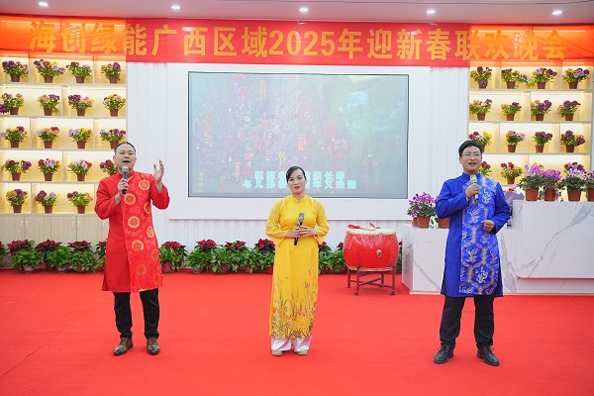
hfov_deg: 50.7
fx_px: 627
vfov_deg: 35.1
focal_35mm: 38
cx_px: 297
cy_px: 198
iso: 2000
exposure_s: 1/200
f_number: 2.8
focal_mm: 38
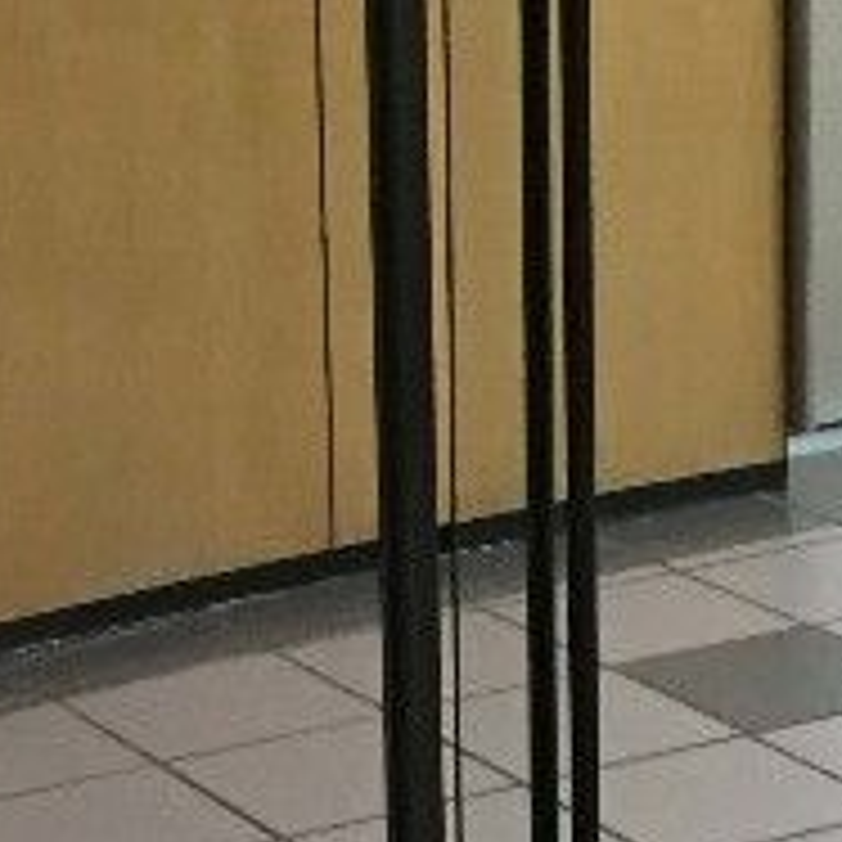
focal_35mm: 140
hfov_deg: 12.4
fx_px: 3853
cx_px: 662
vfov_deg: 12.4
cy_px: 207
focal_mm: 4.15
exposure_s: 1/15
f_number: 2.2
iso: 250
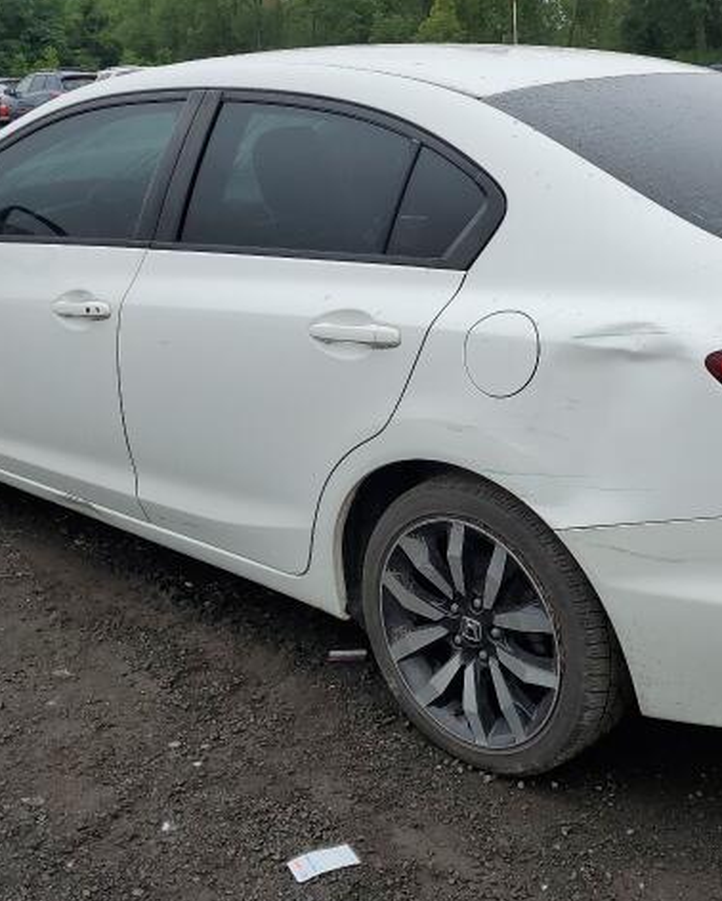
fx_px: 1148
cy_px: 466
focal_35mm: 43
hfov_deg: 34.6
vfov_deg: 42.9
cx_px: 478
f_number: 1.5
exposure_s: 1/769
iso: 50
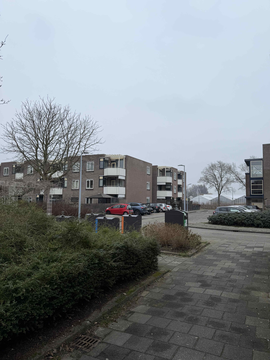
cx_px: 135
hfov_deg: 56.8
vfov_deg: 71.6
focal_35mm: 24
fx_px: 250
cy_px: 180
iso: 80
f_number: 1.78
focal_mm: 6.76
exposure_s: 1/1812
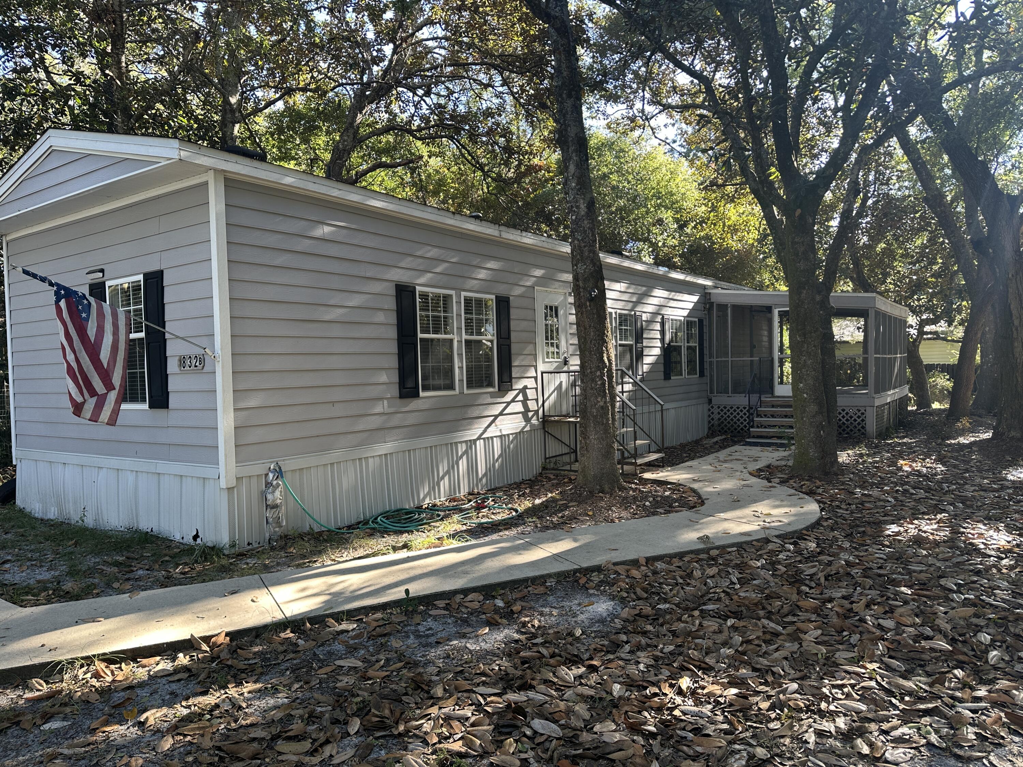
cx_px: 512
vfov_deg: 56.8
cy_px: 384
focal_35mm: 24
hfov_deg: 71.6
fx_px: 709
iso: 64
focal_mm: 6.86
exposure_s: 1/157
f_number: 1.78
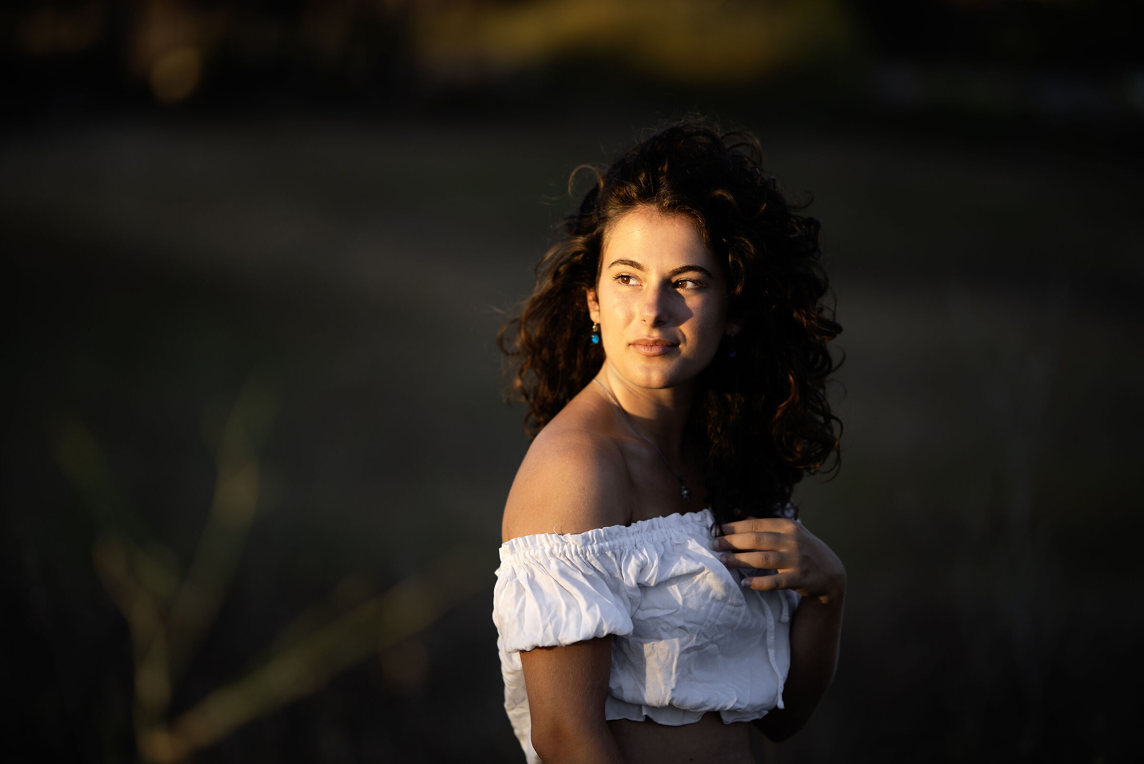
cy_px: 382
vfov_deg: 13.1
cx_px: 572
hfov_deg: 19.4
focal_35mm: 105
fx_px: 3338
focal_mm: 105
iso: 100
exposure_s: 1/1250
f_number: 1.4
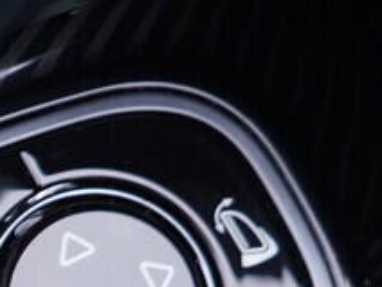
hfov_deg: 8.0
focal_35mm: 235
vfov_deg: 6.2
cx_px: -373
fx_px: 2593
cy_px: 462
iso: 160
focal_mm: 24
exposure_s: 1/40
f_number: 2.8
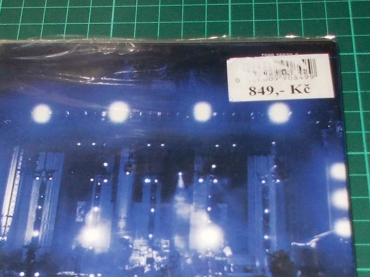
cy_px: 295
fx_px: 663
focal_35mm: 62
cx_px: 152
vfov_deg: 22.5
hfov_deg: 31.1
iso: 200
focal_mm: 4.1
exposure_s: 1/30
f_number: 3.3
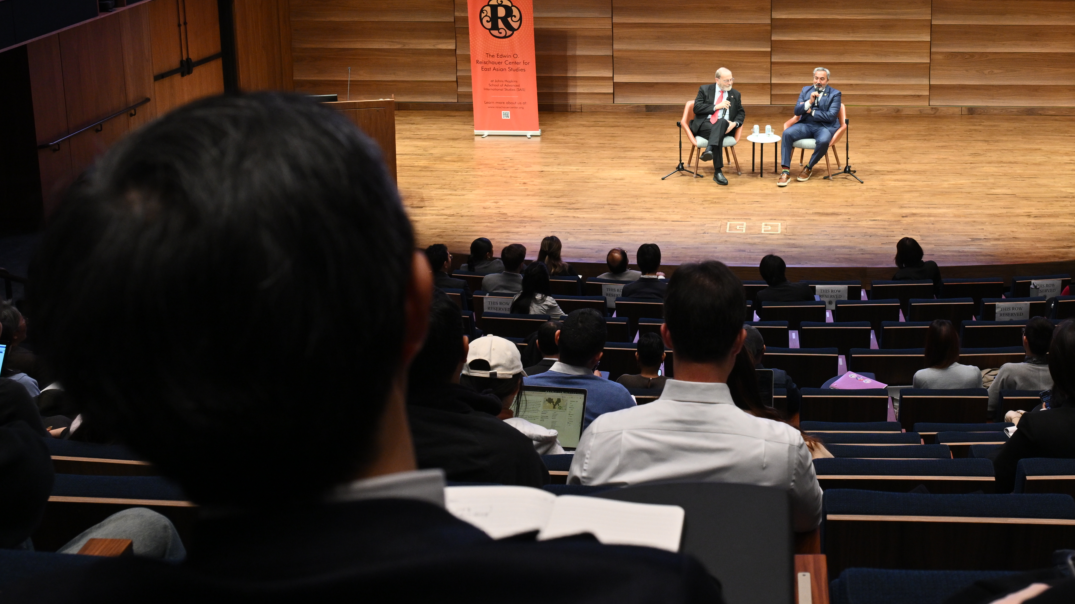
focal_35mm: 50
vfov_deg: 23.3
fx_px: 1425
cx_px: 746
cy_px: 60
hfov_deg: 40.6
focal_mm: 30
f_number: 5.6
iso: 1000
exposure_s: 1/100
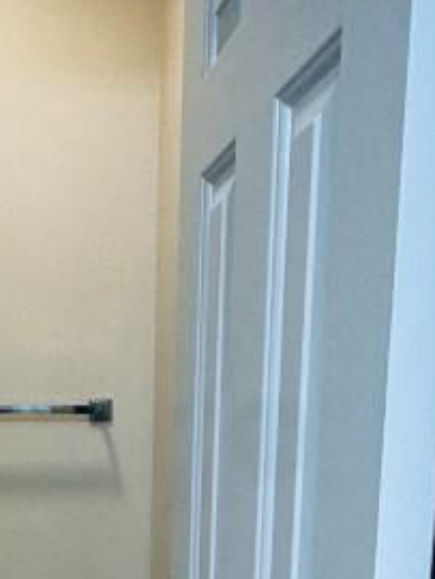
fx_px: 937
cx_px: -11
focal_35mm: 56
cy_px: 590
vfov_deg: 31.5
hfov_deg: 24.8
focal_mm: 2.22
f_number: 2.2
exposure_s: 1/120
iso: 160
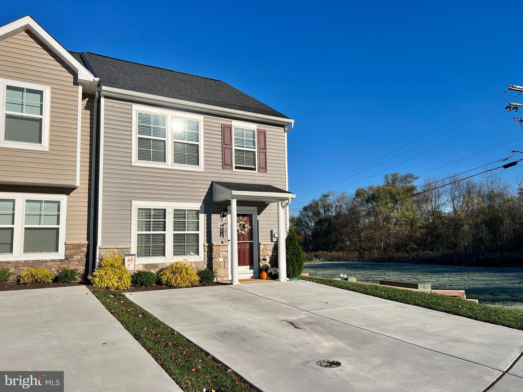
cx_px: 262
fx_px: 393
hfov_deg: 67.3
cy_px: 196
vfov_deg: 53.1
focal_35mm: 26
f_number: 1.5
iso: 50
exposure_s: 1/7463
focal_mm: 5.7
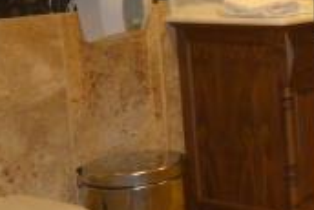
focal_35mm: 98
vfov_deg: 13.9
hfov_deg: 18.2
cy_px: 37
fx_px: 855
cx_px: 487
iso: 800
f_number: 4.2
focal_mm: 11
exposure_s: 1/60
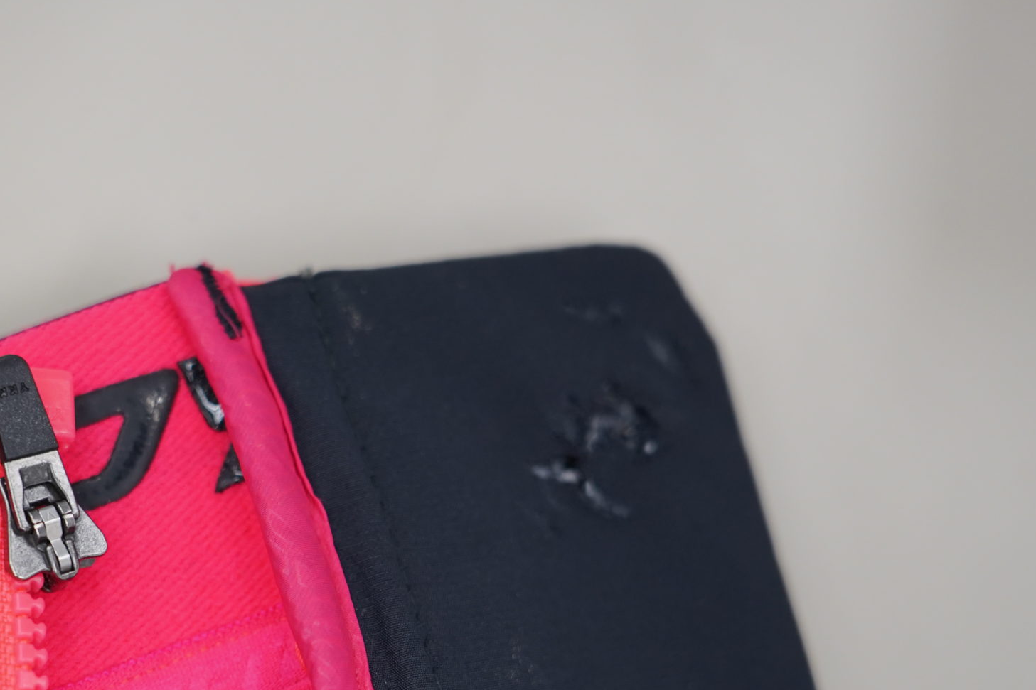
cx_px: 284
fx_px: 3338
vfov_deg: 11.8
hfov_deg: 17.6
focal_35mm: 116
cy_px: 575
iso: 1000
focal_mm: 66
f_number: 4
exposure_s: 1/160
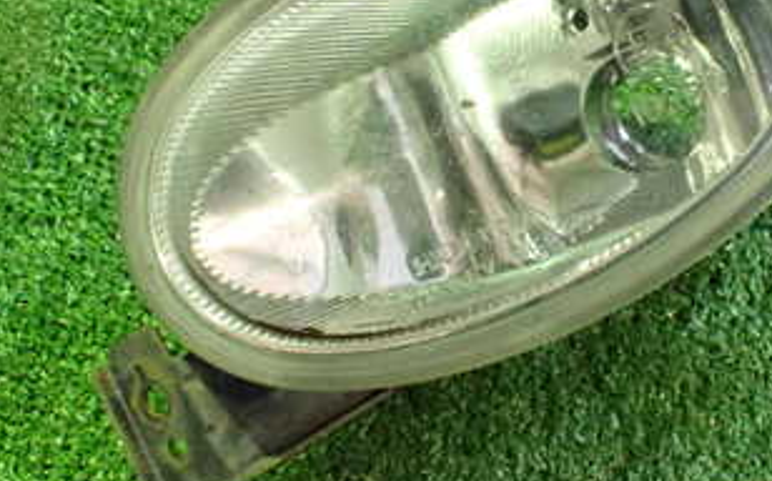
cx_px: 539
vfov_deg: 20.8
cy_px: 135
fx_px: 1303
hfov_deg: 32.6
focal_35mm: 62
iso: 800
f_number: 2.3
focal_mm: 5.4
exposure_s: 1/30
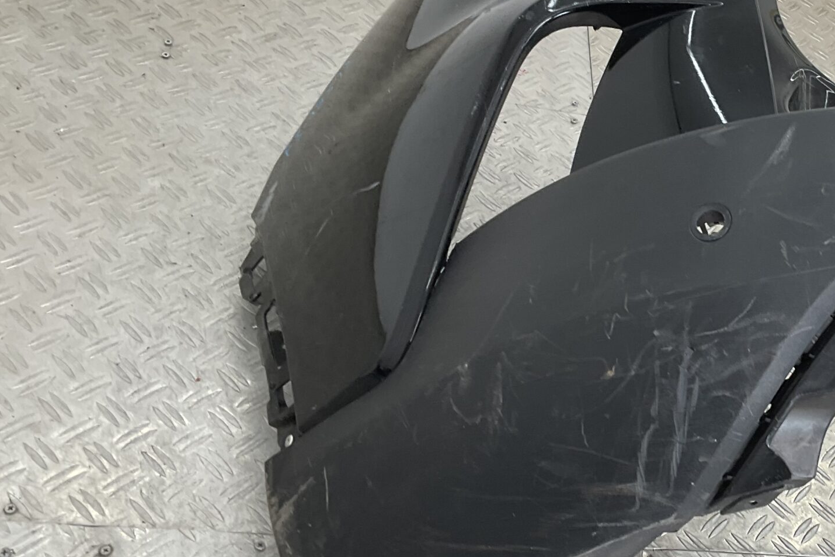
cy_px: 212
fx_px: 1252
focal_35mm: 54
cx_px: 746
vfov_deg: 25.0
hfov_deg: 34.8
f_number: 1.8
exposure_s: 1/100
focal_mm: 3
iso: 16
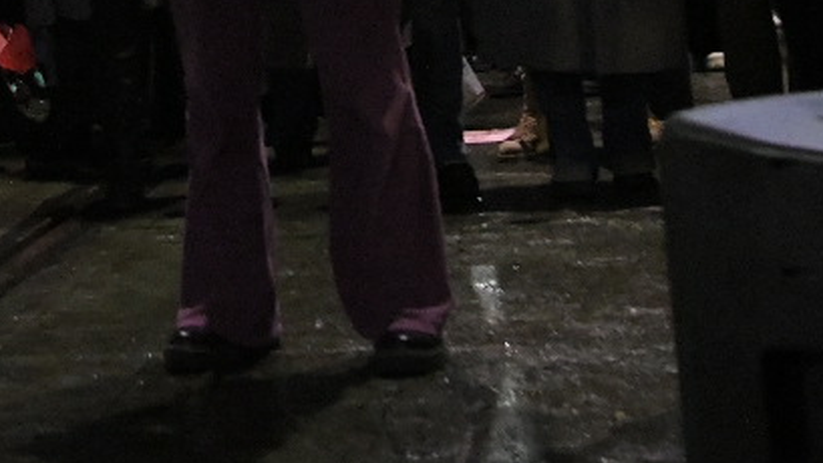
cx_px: -177
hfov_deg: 14.7
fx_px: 3077
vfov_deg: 8.1
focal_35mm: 141
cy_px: -503
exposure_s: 1/100
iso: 10000
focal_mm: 34
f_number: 4
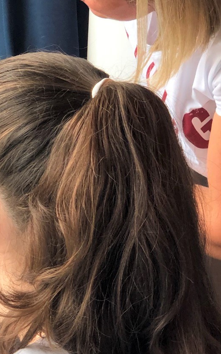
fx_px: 1310
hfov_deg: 9.5
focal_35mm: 136
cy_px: 212
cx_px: -31
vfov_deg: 15.4
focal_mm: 6
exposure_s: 1/60
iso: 32
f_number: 2.4
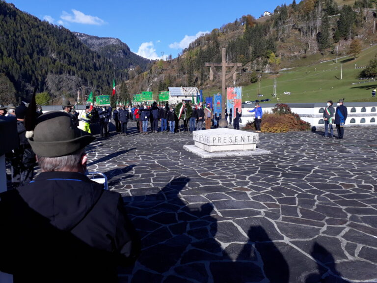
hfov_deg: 65.3
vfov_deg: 51.4
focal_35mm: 27
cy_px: 142
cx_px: 188
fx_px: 294
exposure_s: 1/1631
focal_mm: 3.6
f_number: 1.9
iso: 40
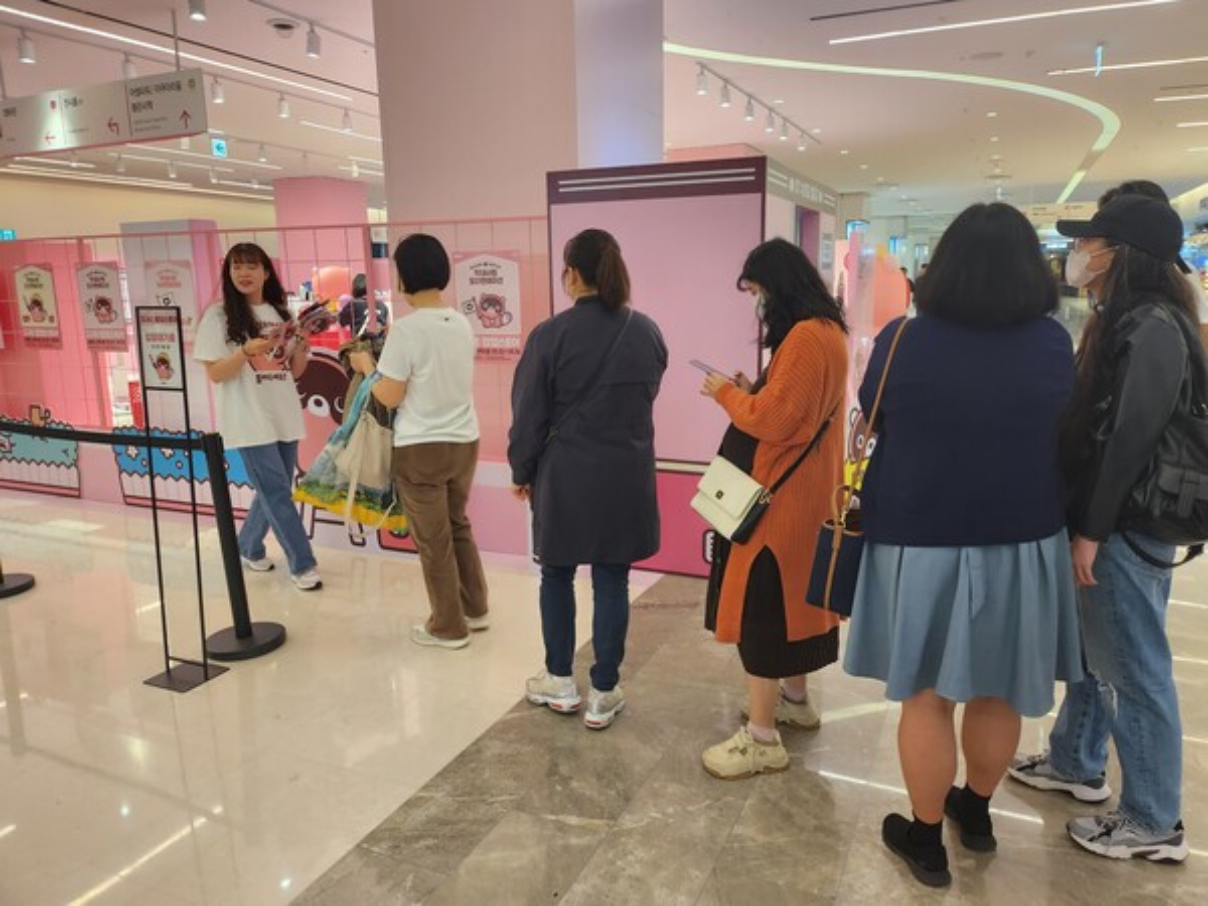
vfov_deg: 56.8
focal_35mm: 24
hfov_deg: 71.6
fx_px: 838
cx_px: 604
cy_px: 453
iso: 200
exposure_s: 1/120
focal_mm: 5
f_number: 1.8
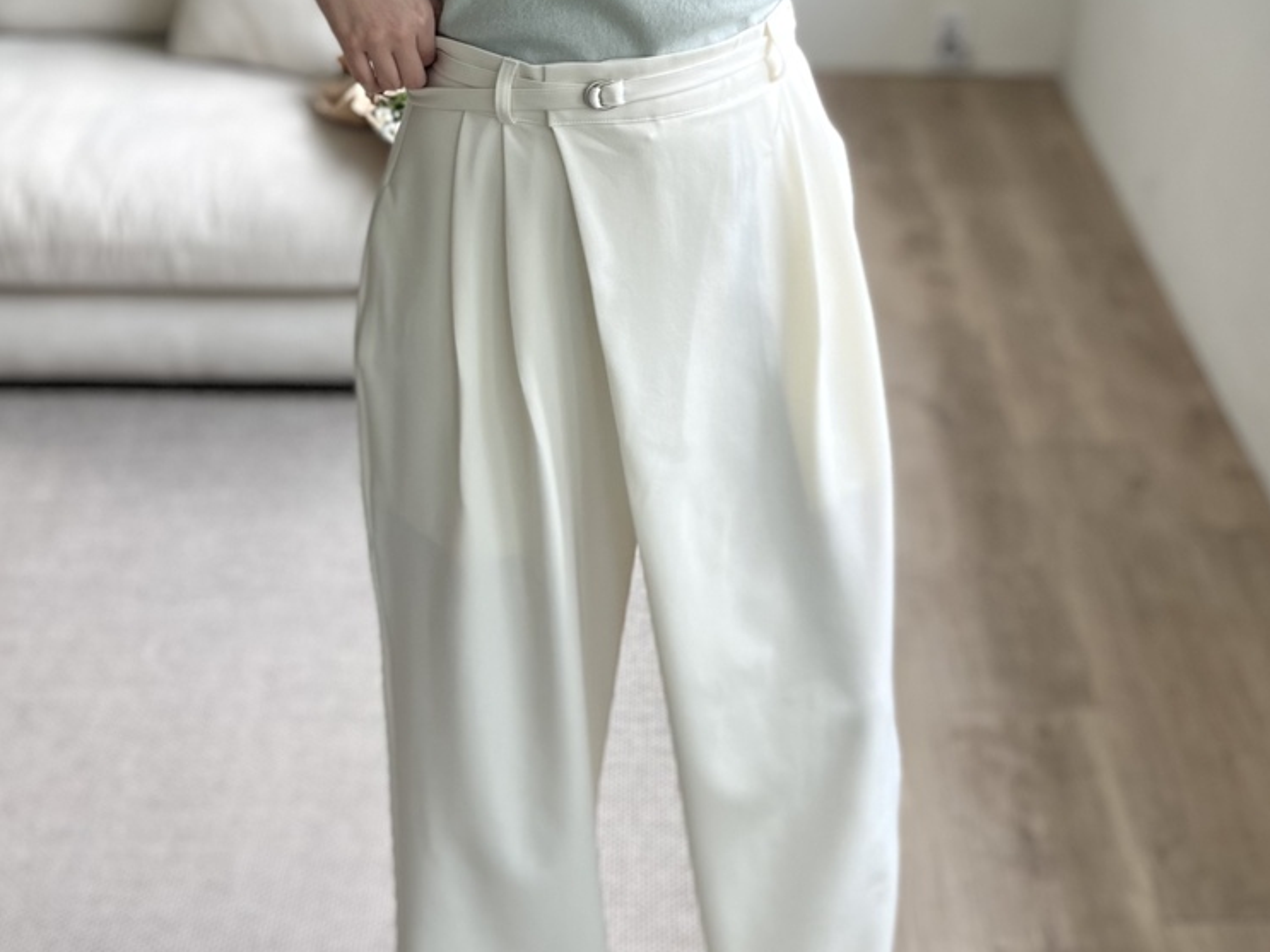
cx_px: 638
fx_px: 1284
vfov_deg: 38.5
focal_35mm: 35
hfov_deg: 52.6
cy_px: 138
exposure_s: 1/155
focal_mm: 5.1
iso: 40
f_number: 1.6
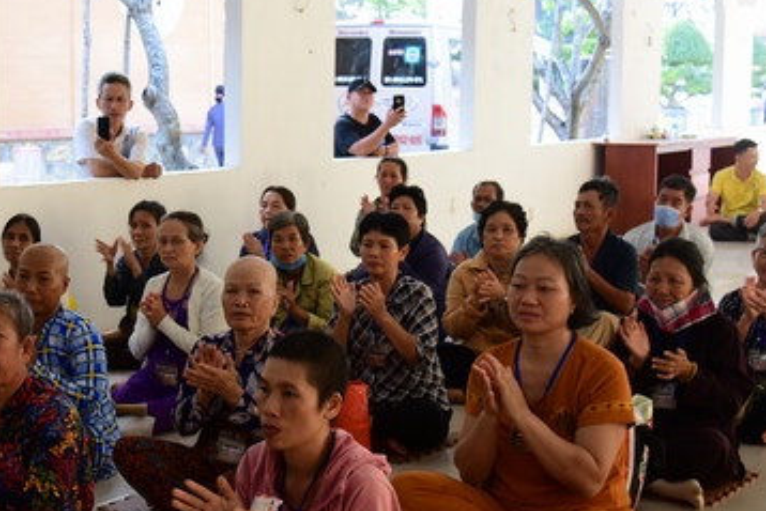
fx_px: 1469
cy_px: 261
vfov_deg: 19.8
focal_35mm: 69
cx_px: 244
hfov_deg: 29.0
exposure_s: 1/60
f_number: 5.6
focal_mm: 38
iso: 800
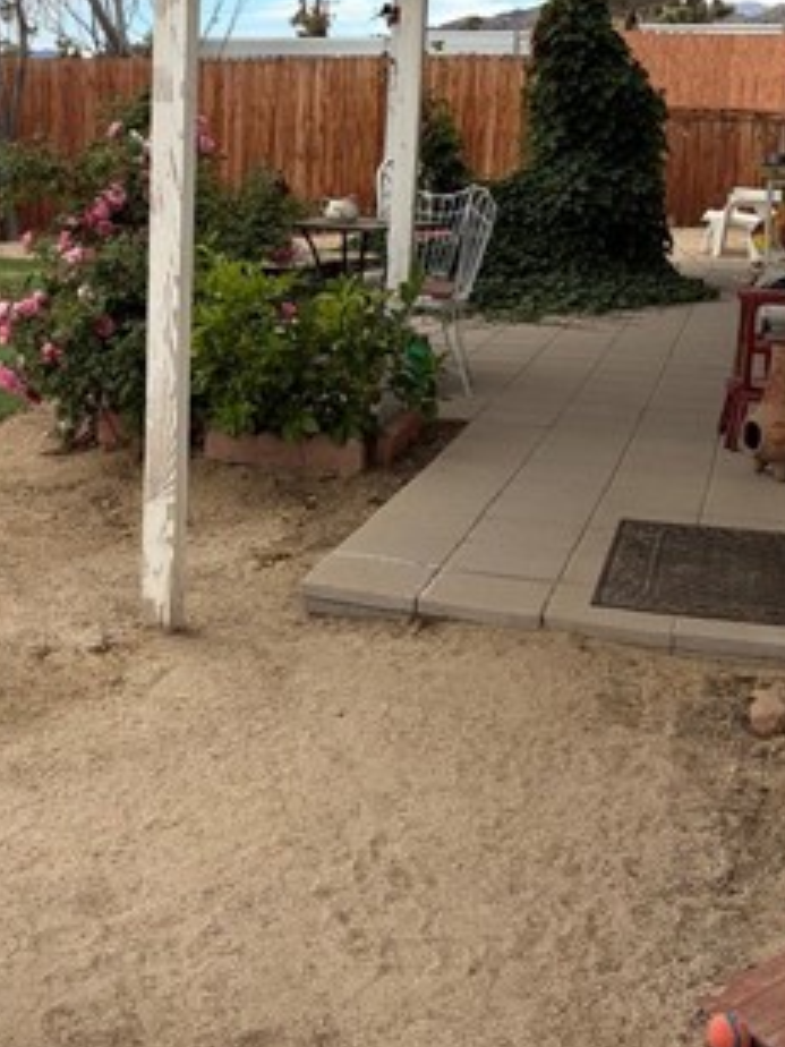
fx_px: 1633
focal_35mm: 54
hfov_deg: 26.4
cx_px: 122
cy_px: 357
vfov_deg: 35.2
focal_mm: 5.96
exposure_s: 1/3279
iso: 50
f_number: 1.6
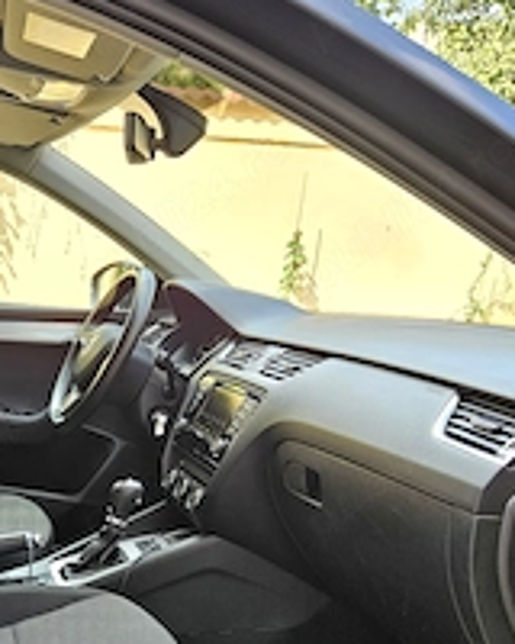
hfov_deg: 32.1
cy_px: 512
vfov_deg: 39.6
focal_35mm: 45
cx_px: 71
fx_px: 857
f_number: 1.8
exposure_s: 1/182
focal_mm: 5.4
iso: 50
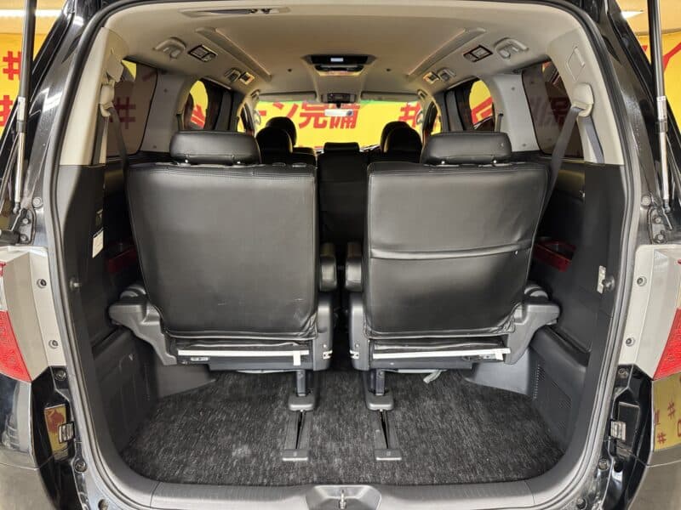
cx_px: 340
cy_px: 255
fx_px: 472
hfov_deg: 71.6
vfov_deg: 56.8
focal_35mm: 24
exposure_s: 1/50
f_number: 1.78
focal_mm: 6.76
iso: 800
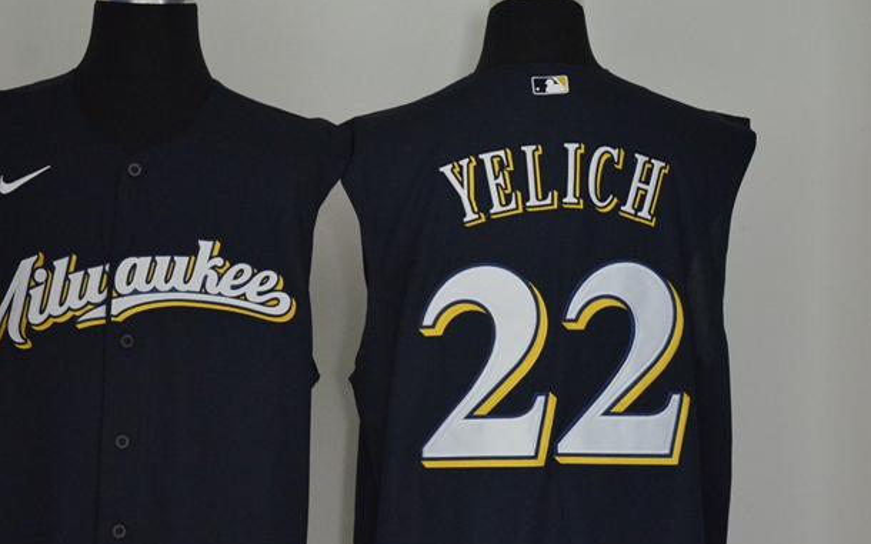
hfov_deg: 20.8
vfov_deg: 13.1
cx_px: 331
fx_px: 2373
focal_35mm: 100
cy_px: 350
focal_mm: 50
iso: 4000
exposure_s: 1/30
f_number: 4.8
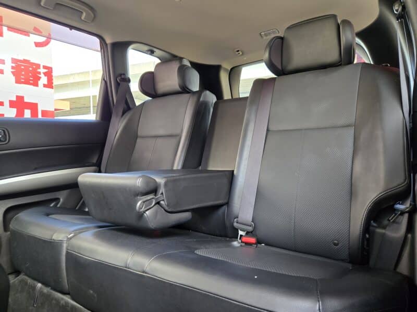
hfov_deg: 73.9
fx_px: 277
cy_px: 156
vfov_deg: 58.9
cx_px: 208
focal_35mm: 23
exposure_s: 1/100
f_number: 1.8
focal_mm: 5.4
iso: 400
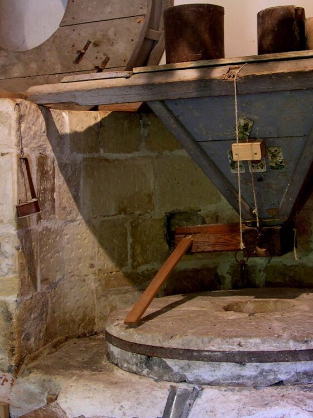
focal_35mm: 63
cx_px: 161
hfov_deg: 23.3
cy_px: 178
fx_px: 760
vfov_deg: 30.7
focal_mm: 8
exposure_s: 1/7.1
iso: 100
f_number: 2.8
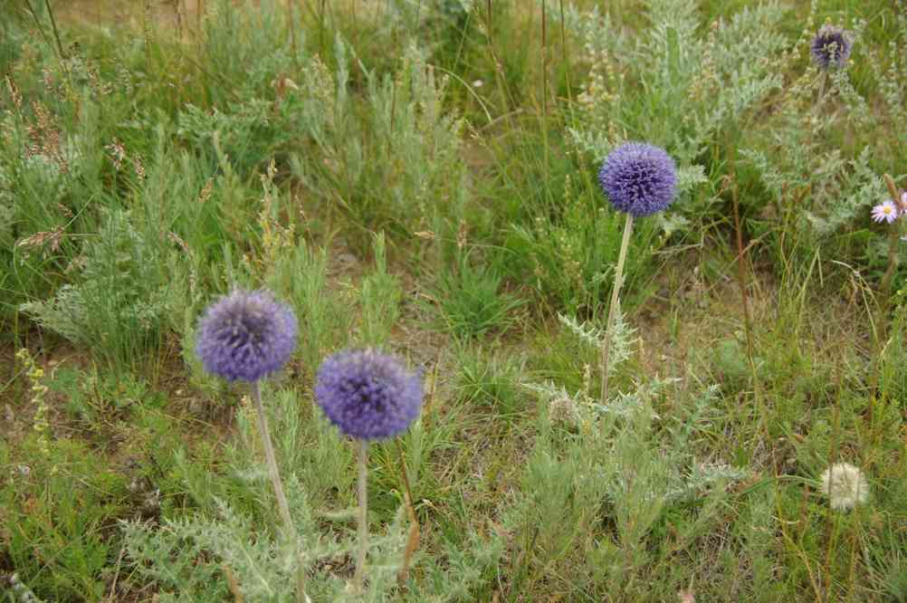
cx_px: 454
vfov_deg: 23.3
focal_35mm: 58
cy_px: 302
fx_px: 1465
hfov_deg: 34.4
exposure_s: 1/90
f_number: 4.5
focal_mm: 38.8
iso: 100
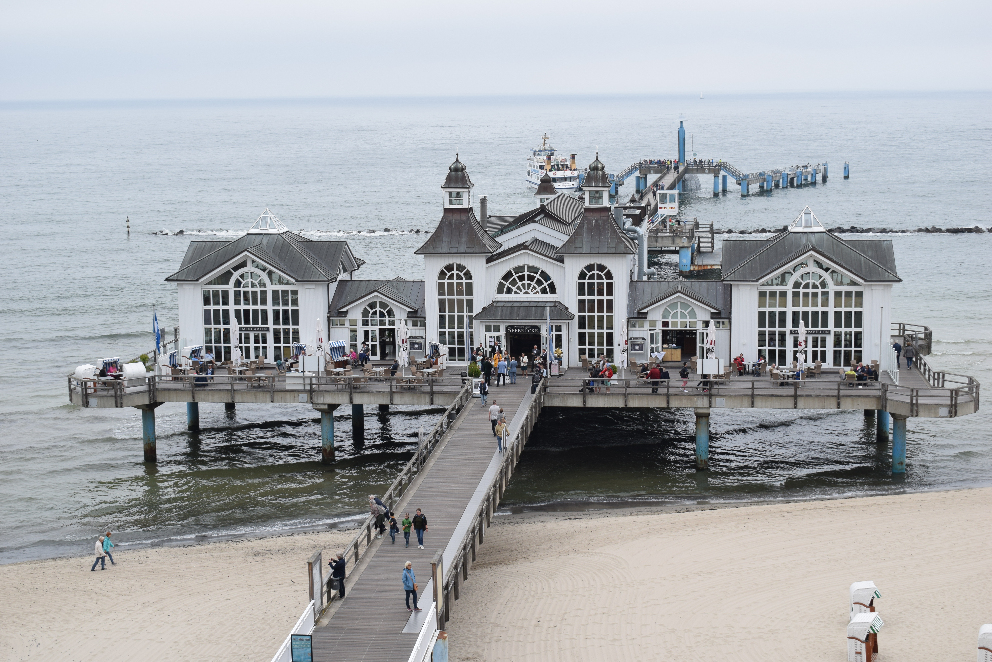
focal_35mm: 57
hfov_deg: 35.1
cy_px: 331
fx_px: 1571
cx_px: 496
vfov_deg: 23.8
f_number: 8
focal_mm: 38
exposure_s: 1/400
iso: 200
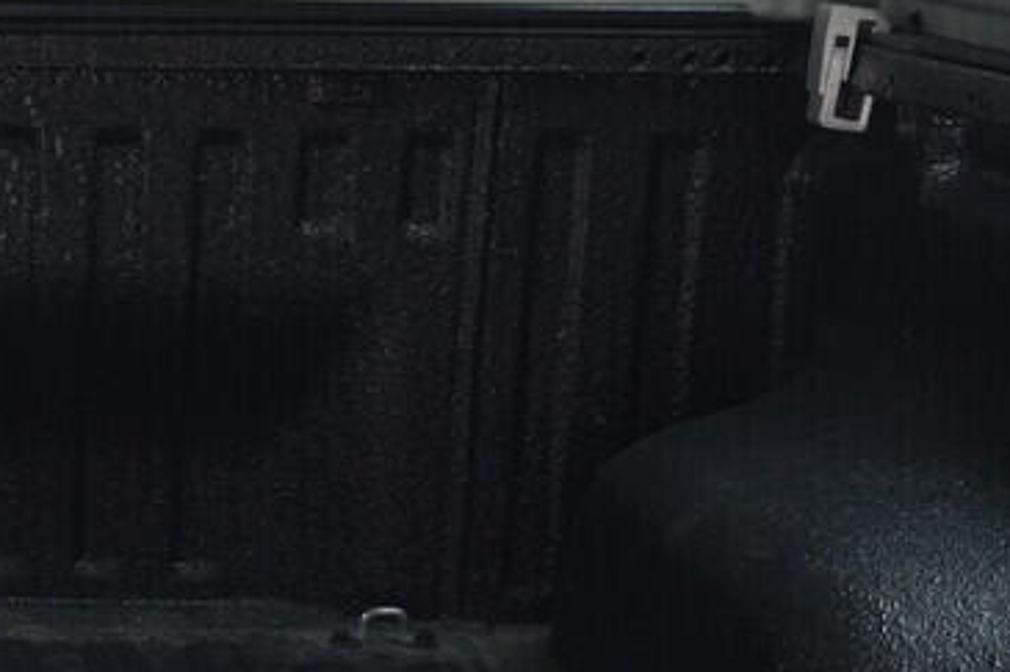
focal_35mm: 101
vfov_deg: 13.5
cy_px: 452
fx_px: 2832
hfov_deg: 18.9
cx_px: -257
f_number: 2.8
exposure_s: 1/40
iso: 1000
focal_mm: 24
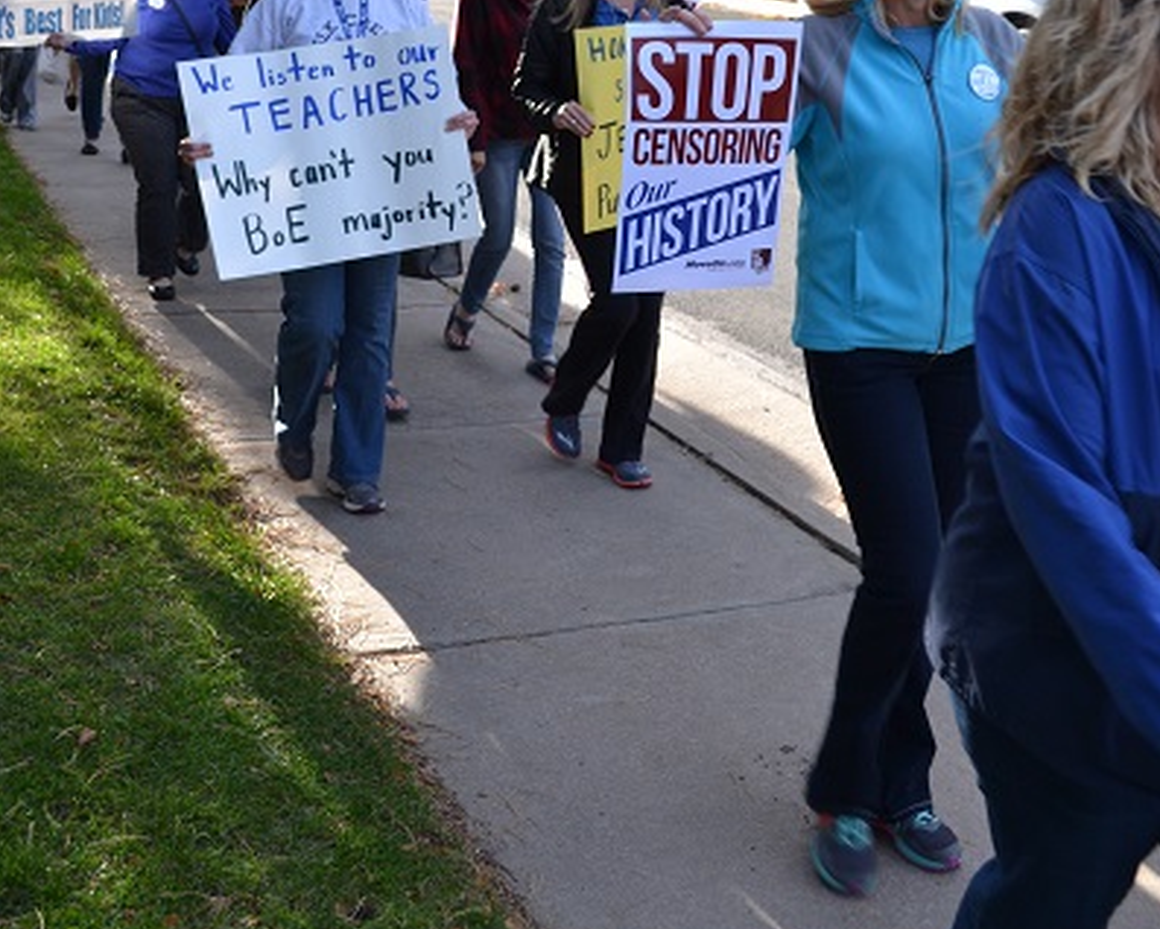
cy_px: 73
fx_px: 1752
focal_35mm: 51
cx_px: 581
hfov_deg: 36.6
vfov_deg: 28.4
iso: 140
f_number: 5.6
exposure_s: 1/125
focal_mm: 24
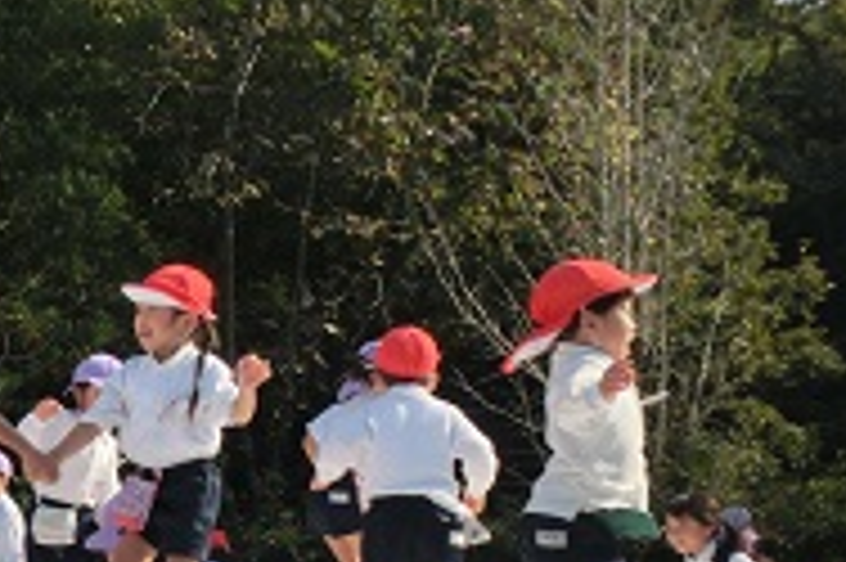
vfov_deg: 18.1
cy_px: 580
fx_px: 1714
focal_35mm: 73
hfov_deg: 26.0
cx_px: -36
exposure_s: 1/250
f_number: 9.4
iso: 125
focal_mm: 5.93
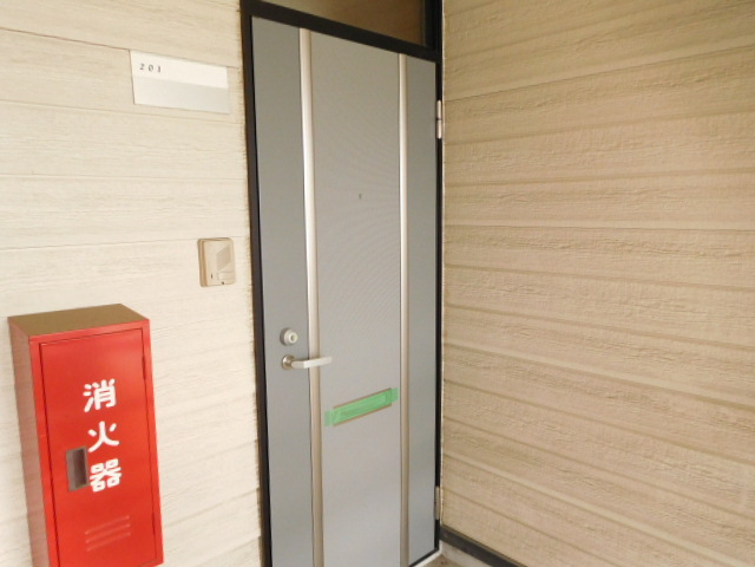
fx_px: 545
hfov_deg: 69.4
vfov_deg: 54.9
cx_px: 378
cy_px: 284
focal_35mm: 25
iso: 400
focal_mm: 4.5
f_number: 3.4
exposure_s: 1/50
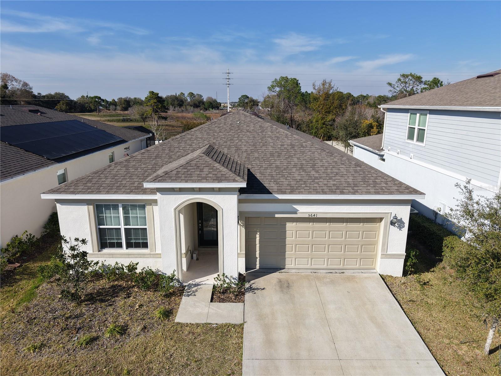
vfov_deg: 56.8
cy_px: 188
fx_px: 347
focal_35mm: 24
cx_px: 250
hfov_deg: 71.6
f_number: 1.8
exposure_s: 1/4000
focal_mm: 8.67
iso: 150
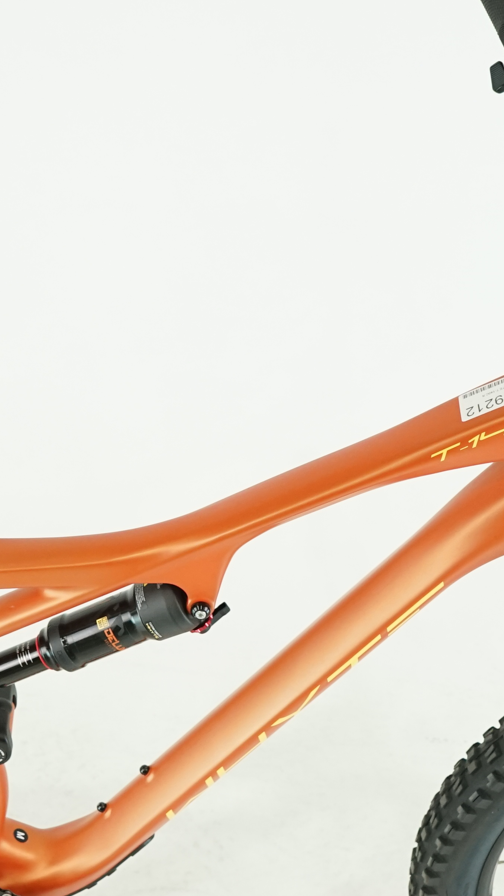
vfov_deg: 28.9
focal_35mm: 73
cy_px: 505
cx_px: 168
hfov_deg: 16.5
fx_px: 1735
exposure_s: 1/200
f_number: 5.6
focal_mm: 28
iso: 1600
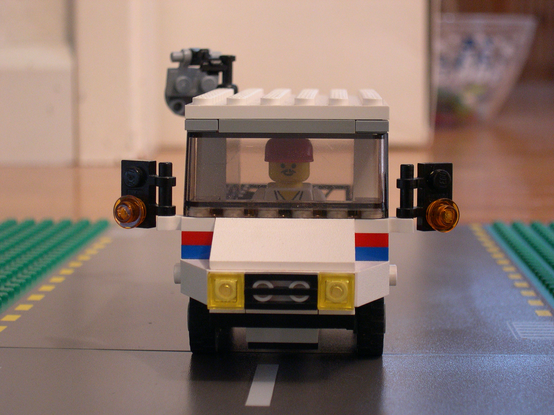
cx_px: 277
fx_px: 1392
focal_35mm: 87
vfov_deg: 17.0
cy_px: 208
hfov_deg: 22.5
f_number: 4.4
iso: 400
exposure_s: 1/3.1
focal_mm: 18.4
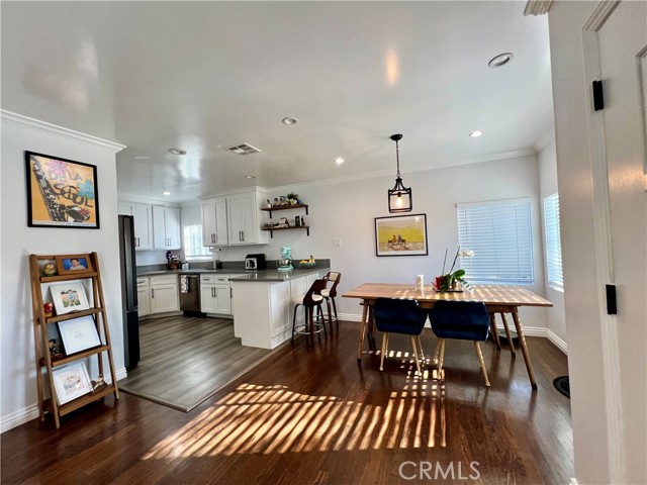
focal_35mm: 13
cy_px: 242
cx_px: 324
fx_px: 243
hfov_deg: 106.2
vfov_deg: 89.9
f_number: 1.8
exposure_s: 1/120
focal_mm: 1.57
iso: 100
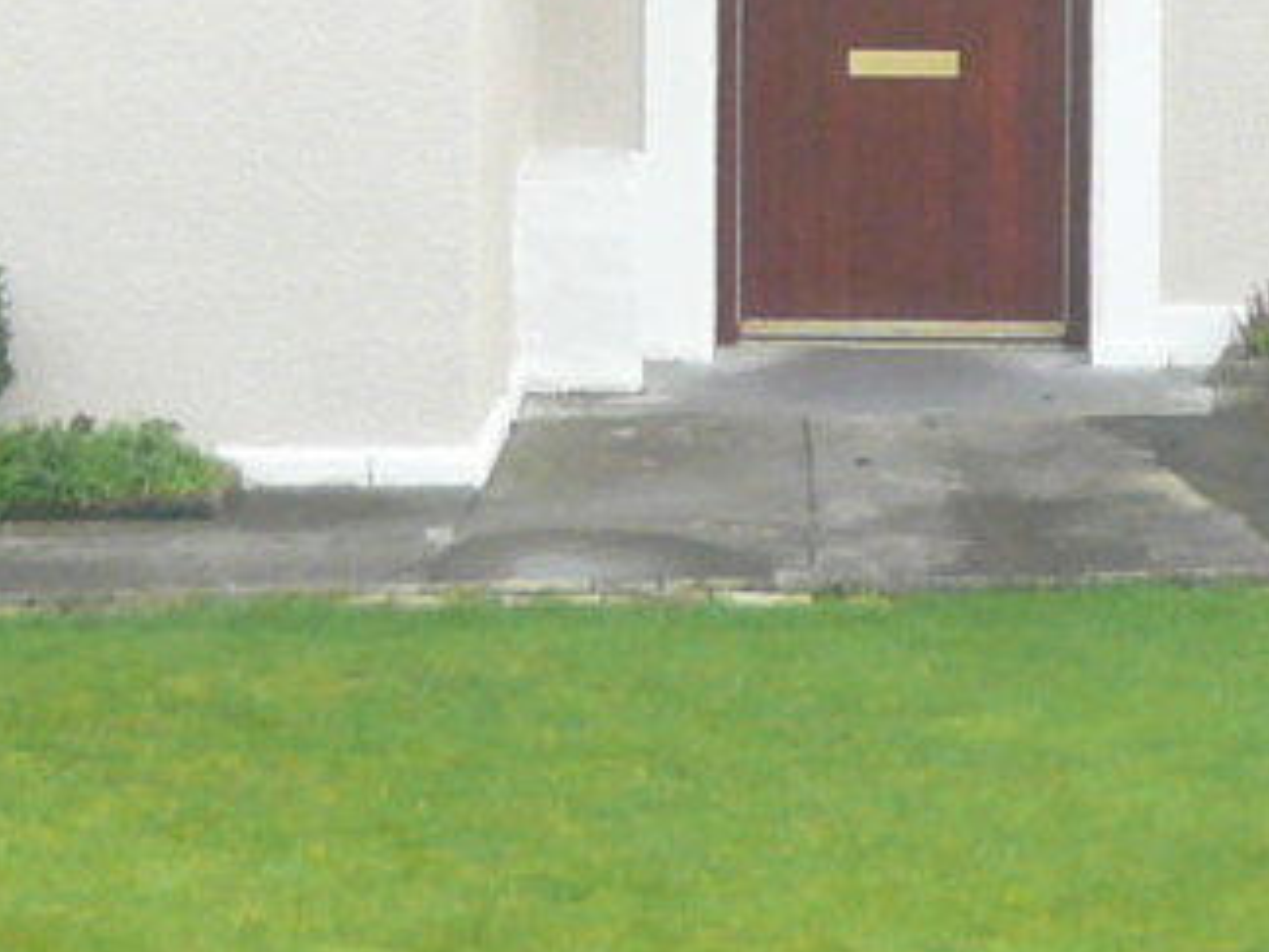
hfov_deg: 11.6
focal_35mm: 168
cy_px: -71
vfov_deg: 8.8
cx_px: 1426
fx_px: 6159
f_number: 2.8
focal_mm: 4.6
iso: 100
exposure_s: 1/80
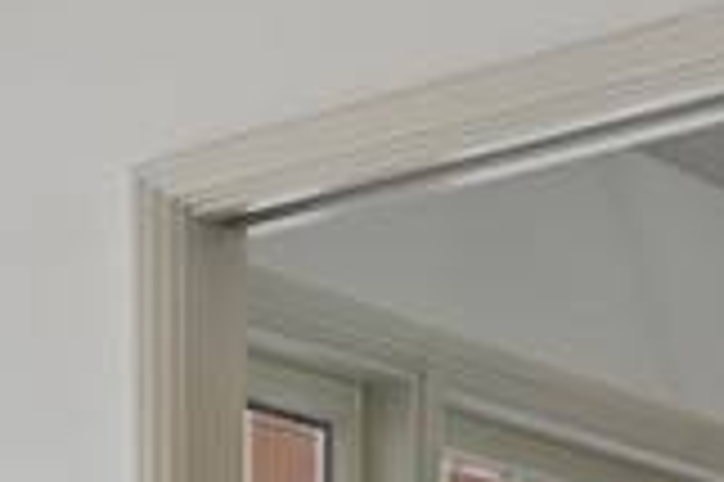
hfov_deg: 12.1
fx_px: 2692
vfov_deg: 9.3
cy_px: 1083
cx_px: -1048
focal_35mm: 134
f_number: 8
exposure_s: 1/8
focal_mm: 21
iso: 100
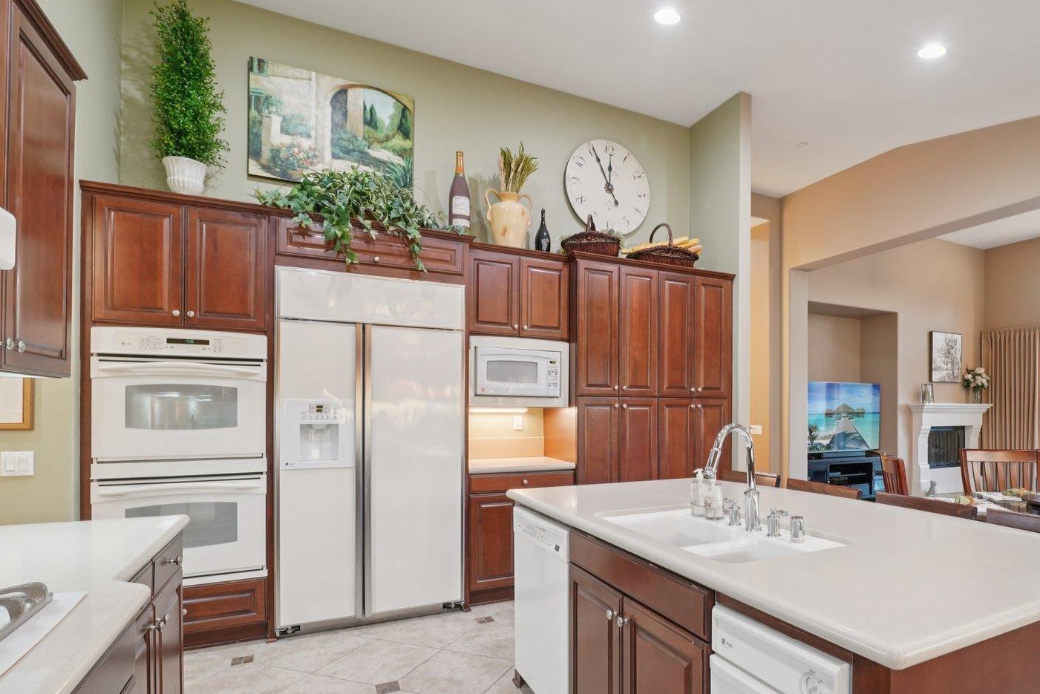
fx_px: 549
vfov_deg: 64.1
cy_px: 407
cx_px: 616
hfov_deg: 86.0
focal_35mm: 19
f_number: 8
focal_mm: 13
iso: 400
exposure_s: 1/6
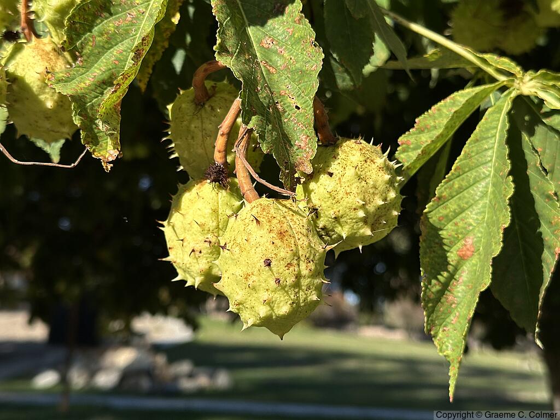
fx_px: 777
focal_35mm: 48
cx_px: 280
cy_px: 210
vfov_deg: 30.3
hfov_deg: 39.7
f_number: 1.78
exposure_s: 1/6211
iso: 64
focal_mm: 6.86
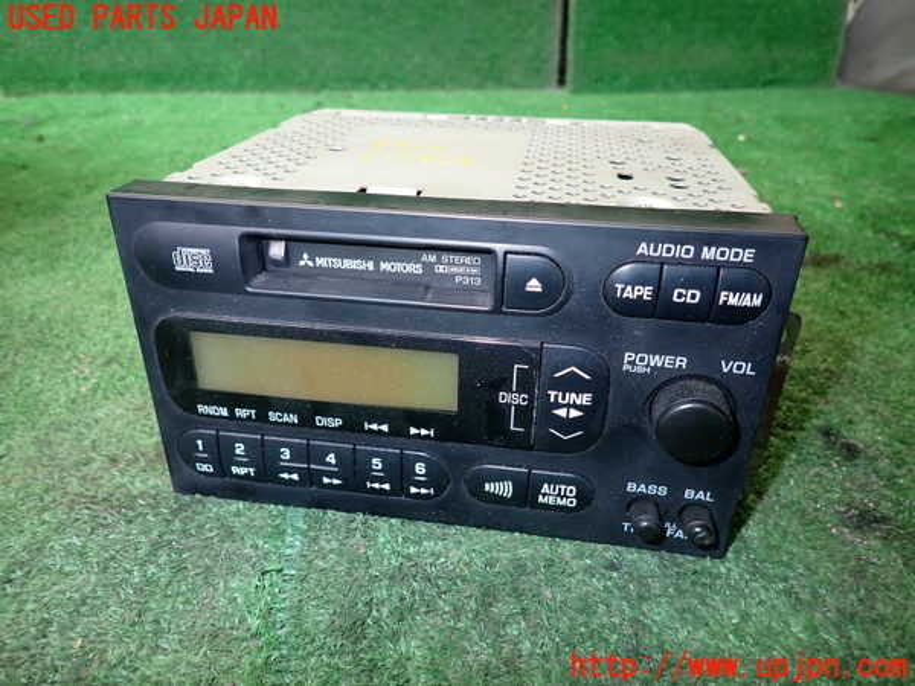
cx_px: 458
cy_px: 343
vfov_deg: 54.9
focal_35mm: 25
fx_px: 661
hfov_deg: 69.4
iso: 200
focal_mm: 4.5
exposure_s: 1/30
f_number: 5.6
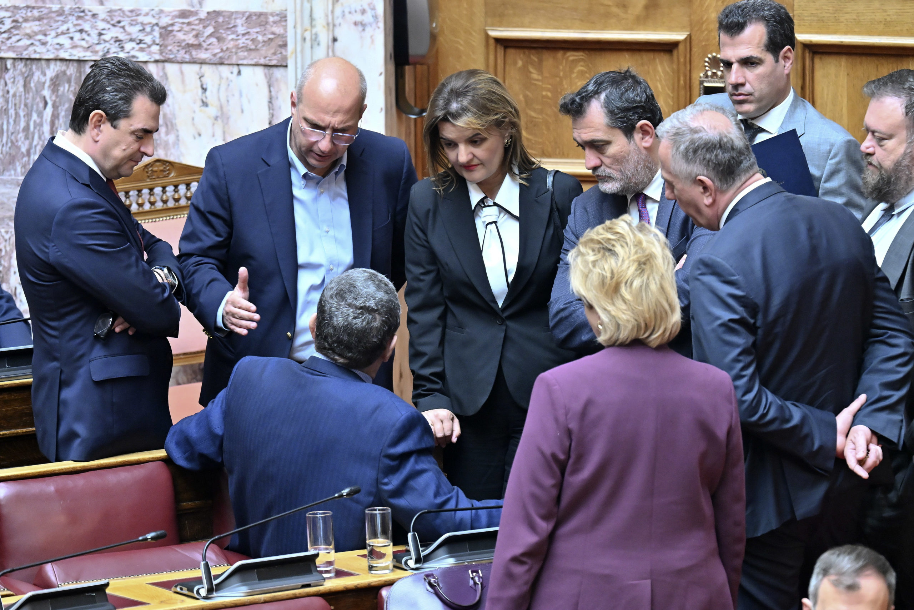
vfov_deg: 3.7
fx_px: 9394
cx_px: 457
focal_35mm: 370
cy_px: 305
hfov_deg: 5.6
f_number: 6
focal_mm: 370
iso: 8000
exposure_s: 1/250
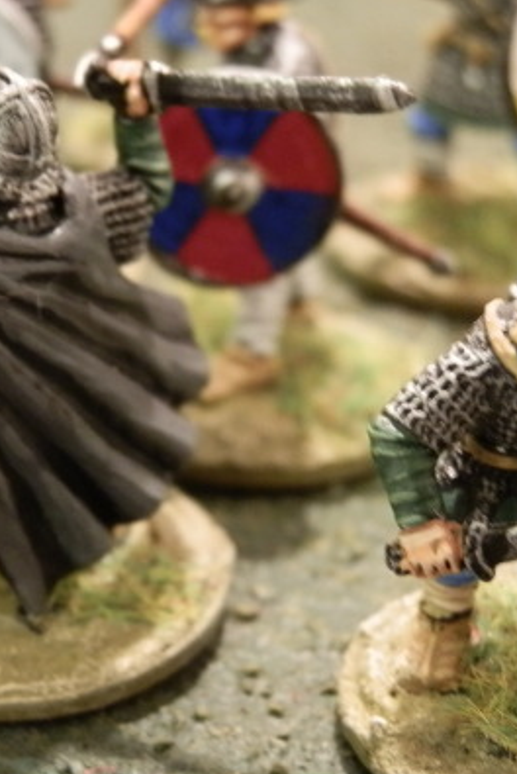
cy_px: 392
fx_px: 1849
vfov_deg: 23.6
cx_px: 170
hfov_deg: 15.9
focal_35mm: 86
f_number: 3.7
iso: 400
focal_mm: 10.99
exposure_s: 1/5
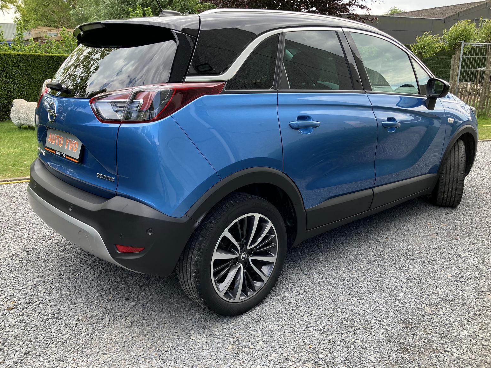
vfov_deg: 48.2
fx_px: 411
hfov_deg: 61.7
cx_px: 246
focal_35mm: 29
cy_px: 179
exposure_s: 1/228
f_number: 1.8
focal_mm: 3.99
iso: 25
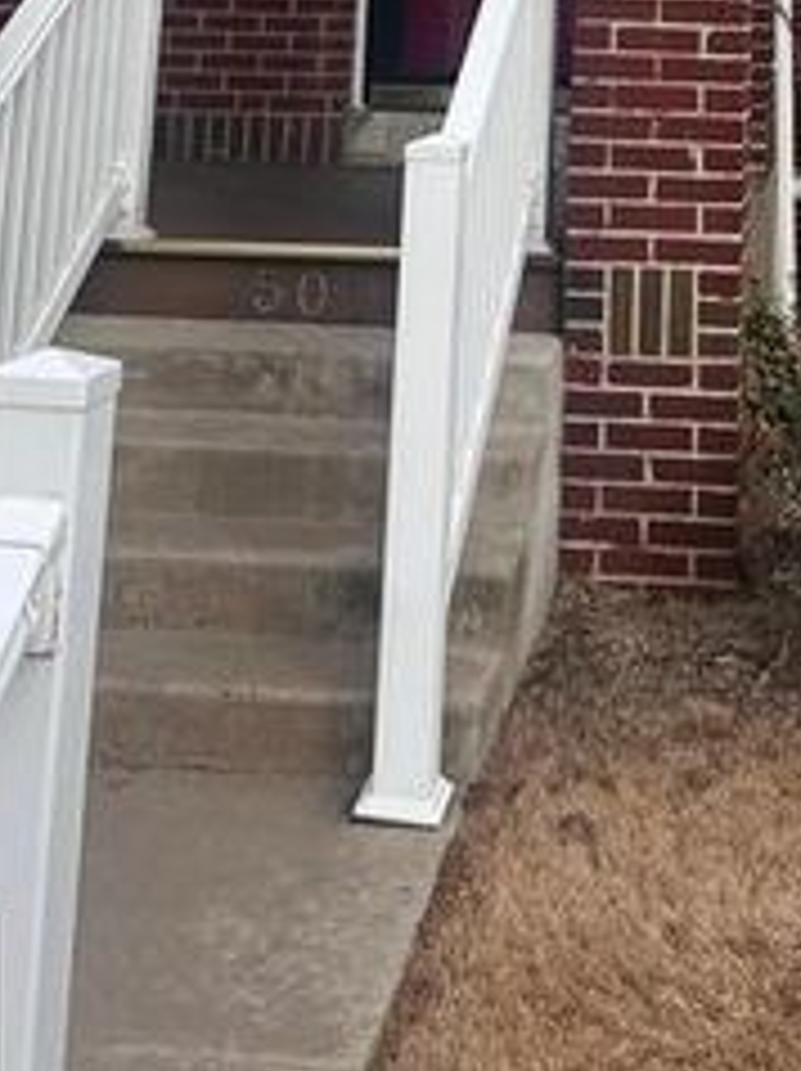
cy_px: -425
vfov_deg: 22.9
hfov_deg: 19.9
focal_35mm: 73
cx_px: 634
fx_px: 2256
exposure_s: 1/2353
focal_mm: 5.7
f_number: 1.5
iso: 50
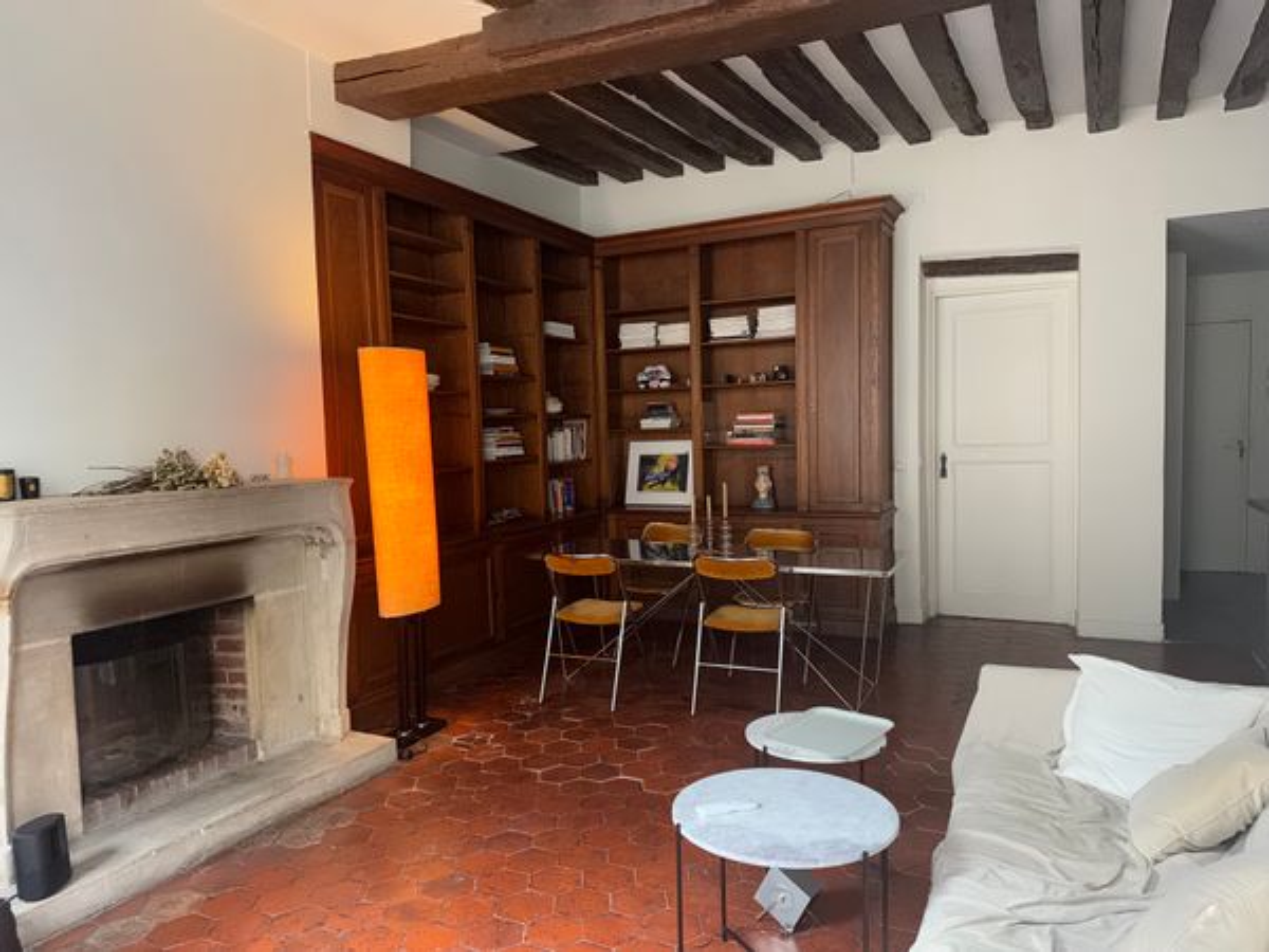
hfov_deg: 71.6
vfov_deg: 56.8
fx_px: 880
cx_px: 634
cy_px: 476
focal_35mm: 24
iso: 200
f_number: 1.78
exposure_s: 1/112
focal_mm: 6.76
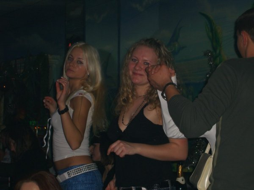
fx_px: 697
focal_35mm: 95
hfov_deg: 20.7
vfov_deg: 15.6
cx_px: 127
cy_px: 95
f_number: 4.8
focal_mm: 19.7
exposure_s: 1/60
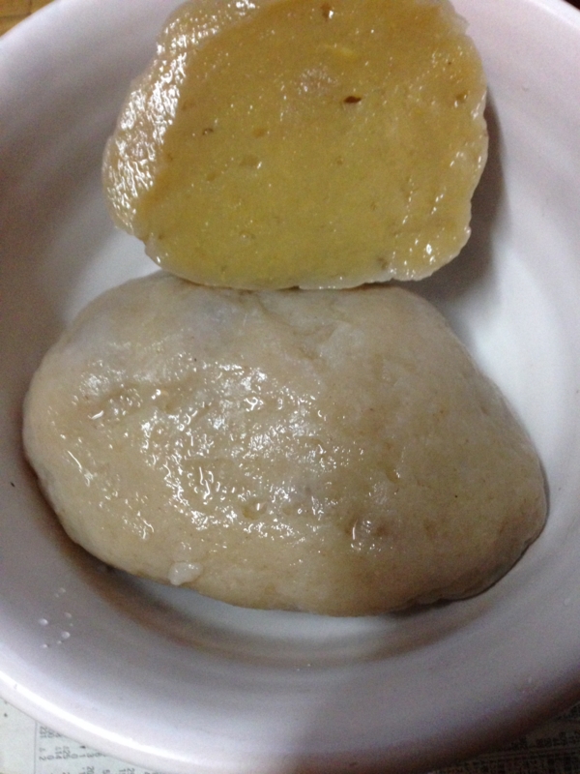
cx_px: 290
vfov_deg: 55.4
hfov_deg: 42.9
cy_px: 387
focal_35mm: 33
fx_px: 737
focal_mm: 4.12
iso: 400
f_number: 2.4
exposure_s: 1/17
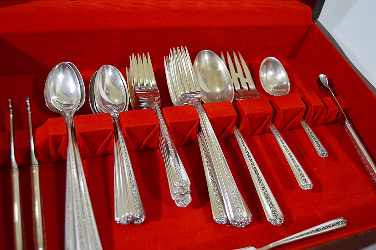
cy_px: 125
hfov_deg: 55.1
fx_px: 360
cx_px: 188
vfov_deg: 38.3
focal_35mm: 34
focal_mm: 23
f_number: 3.8
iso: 640
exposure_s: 1/60
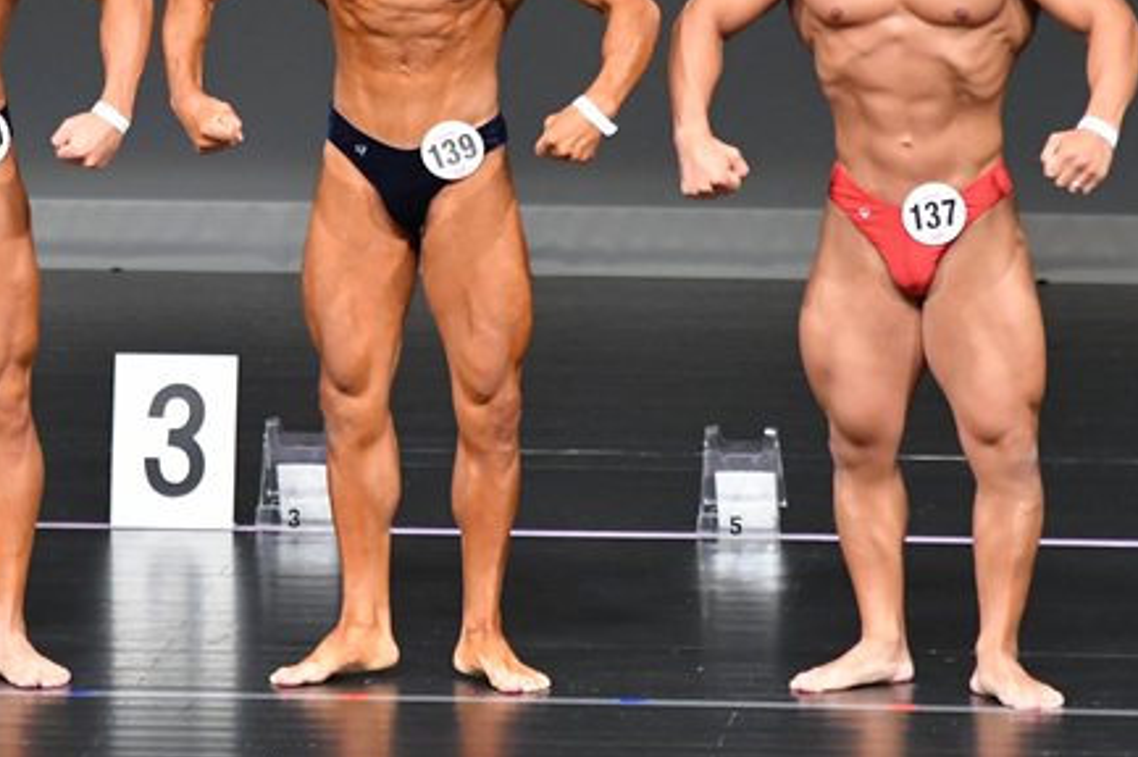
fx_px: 17815
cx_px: 293
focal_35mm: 564
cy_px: 205
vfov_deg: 2.4
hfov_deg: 3.7
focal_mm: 210
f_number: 5.6
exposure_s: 1/400
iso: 5000
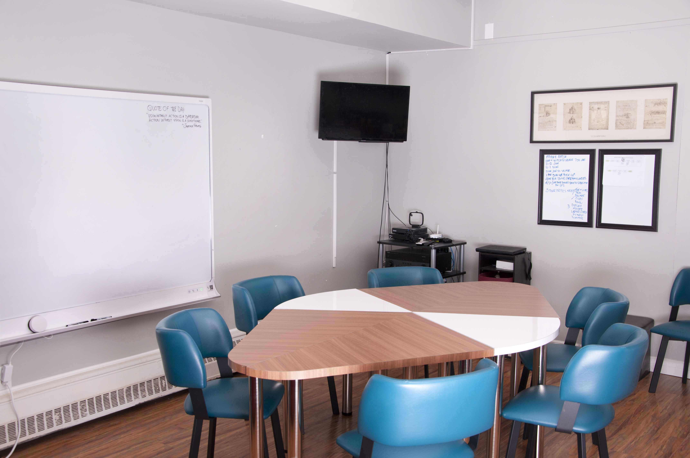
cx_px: 345
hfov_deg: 51.3
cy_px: 229
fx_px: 718
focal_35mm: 38
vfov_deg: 35.4
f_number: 6.3
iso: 250
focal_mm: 25
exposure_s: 1/125
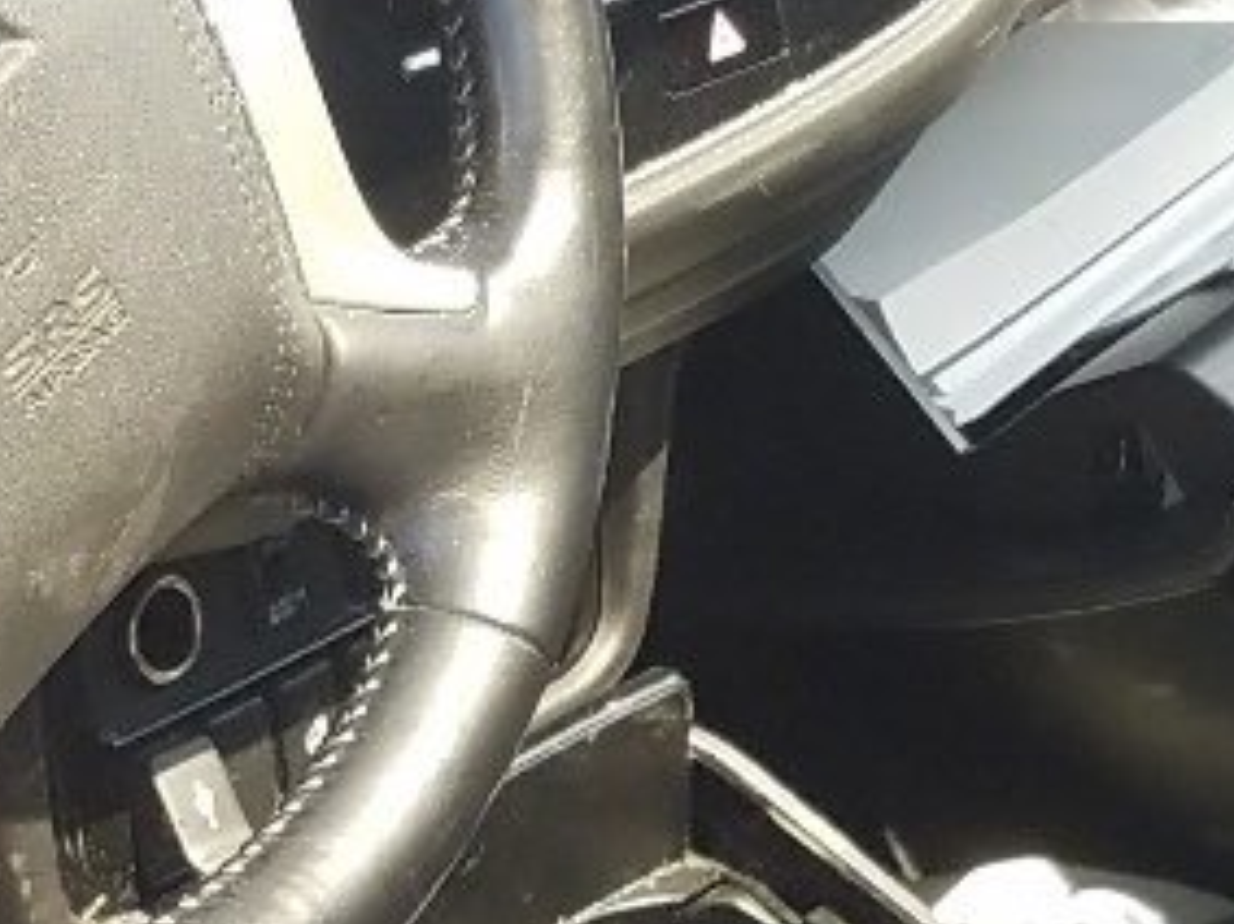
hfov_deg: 13.4
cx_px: 279
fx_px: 5238
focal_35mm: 147
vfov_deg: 9.8
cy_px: 1347
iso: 50
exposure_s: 1/137
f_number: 1.7
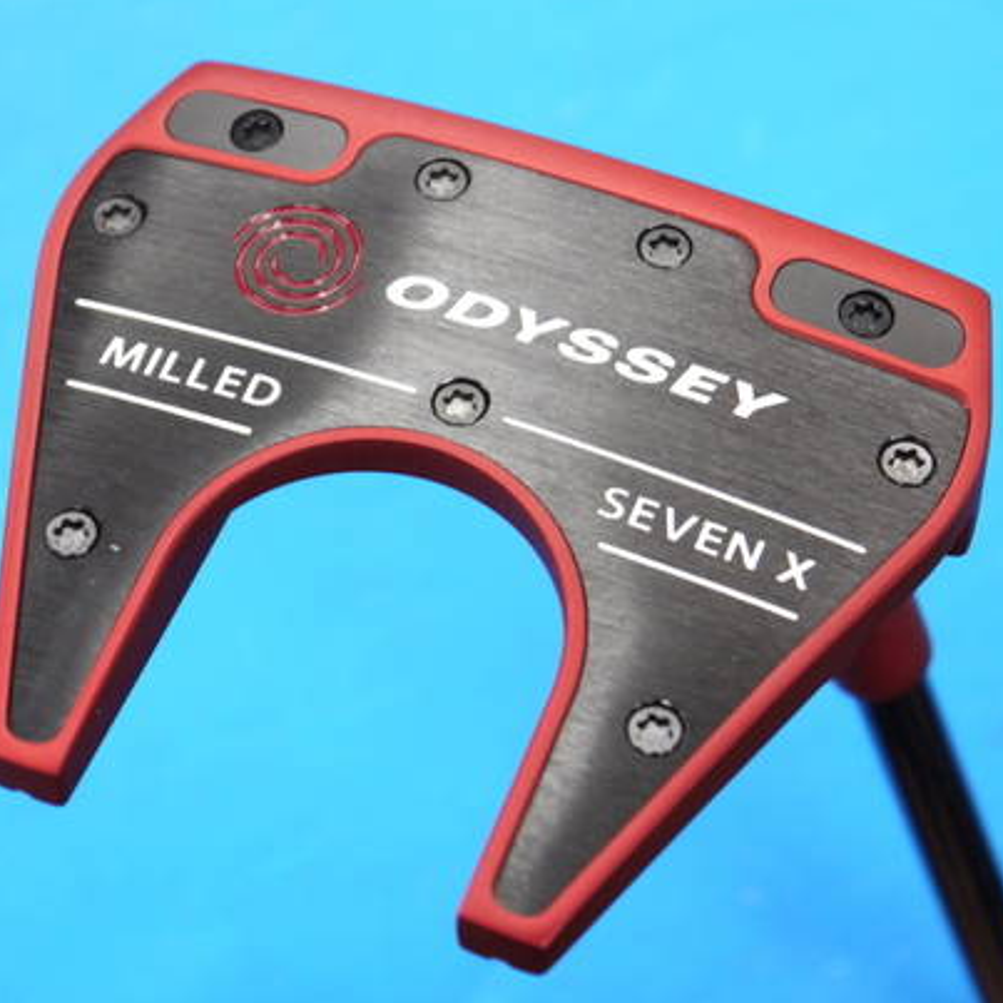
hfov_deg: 14.8
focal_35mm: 118
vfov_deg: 14.8
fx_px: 3868
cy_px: 488
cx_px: 433
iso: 800
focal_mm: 42
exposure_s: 1/80
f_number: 5.6
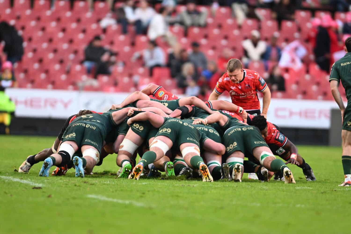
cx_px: 176
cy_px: 117
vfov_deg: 2.3
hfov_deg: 3.4
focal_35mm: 600
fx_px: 5850
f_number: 3.2
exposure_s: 1/1000
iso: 800
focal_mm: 400
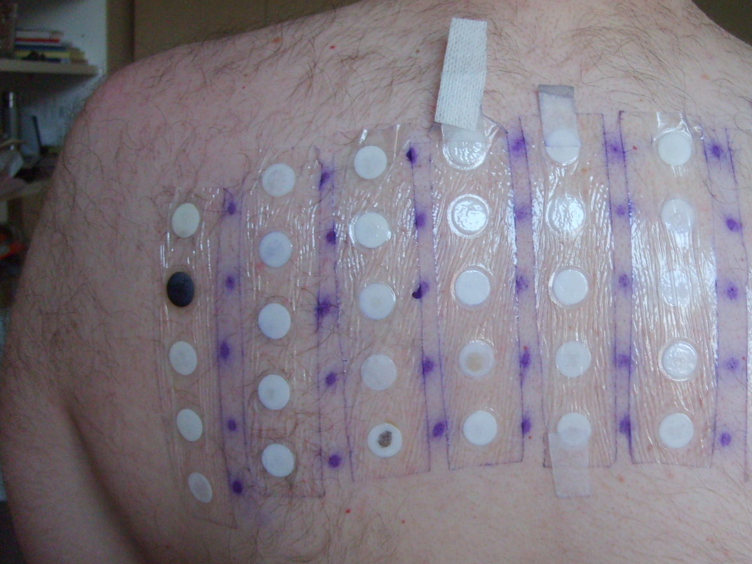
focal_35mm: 48
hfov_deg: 39.2
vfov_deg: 30.2
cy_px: 306
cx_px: 497
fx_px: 1043
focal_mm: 5.8
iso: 140
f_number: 2.8
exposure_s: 1/20
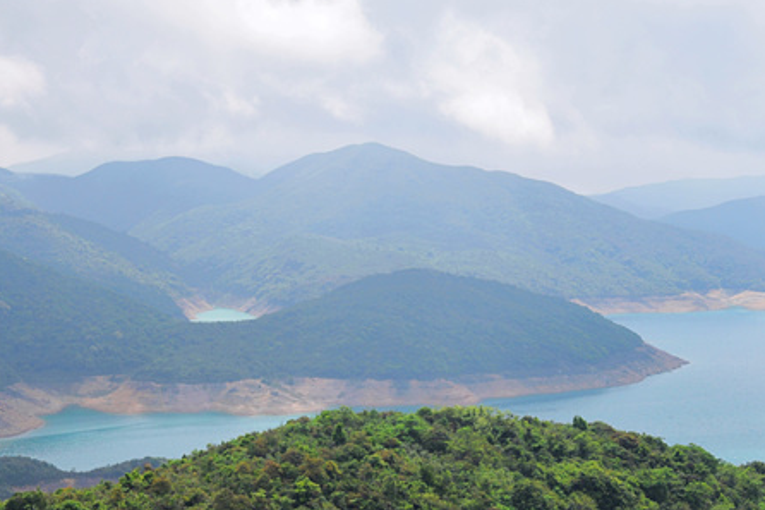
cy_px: 292
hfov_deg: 28.3
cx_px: 254
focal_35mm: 71
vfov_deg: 19.2
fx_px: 1508
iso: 100
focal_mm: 22
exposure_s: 1/320
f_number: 9
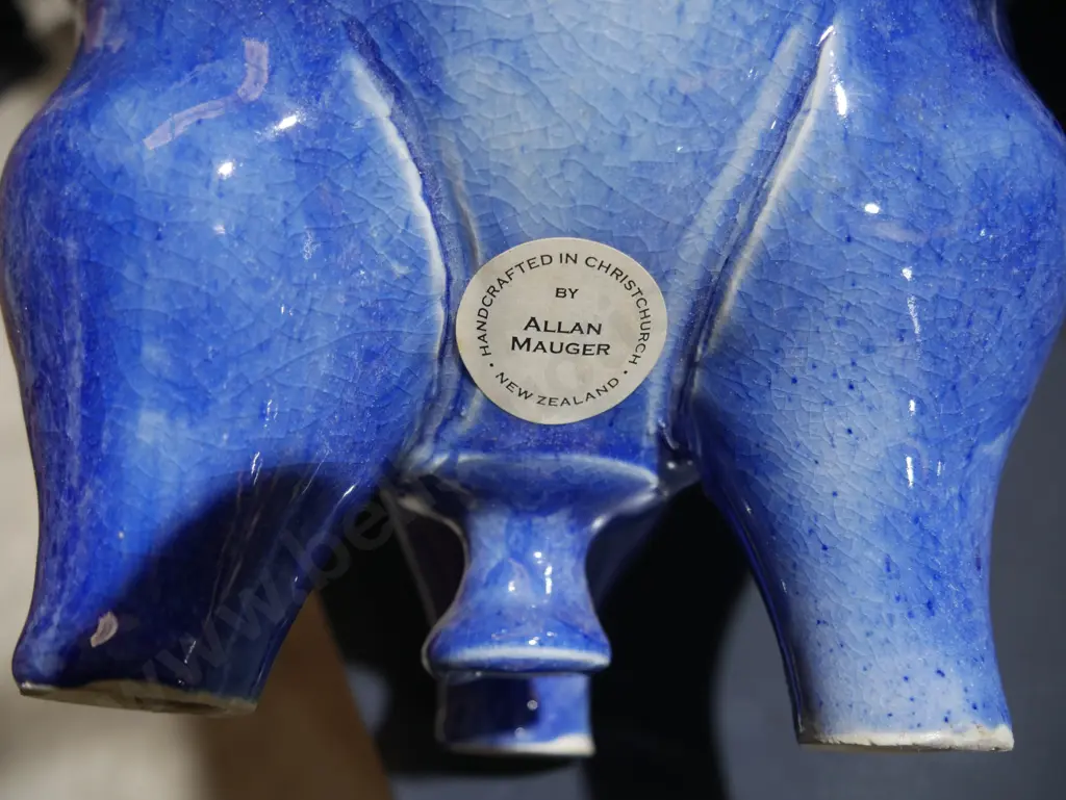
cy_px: 400
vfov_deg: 49.8
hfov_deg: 63.4
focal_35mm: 28
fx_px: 863
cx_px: 533
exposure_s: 1/60
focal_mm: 14
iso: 320
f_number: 3.5
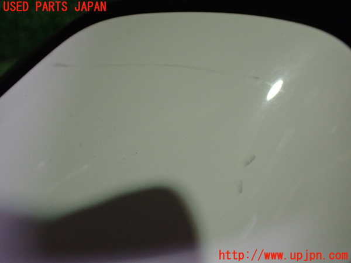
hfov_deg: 60.0
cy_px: 132
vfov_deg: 46.8
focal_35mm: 30
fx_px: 304
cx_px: 176
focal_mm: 5.4
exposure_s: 1/125
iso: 500
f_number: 2.3
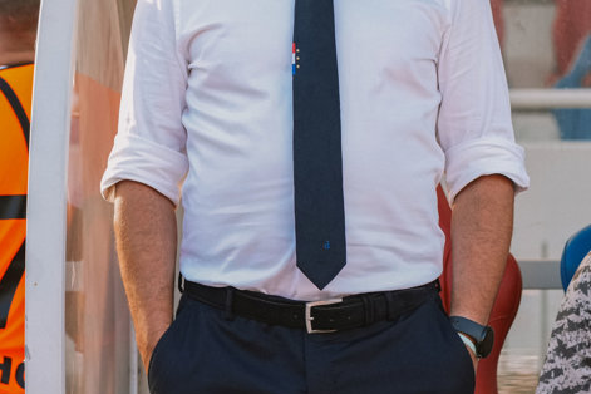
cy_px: 19
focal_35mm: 232
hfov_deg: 8.9
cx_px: 300
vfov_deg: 5.9
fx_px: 3808
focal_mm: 91
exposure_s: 1/500
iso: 800
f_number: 4.5
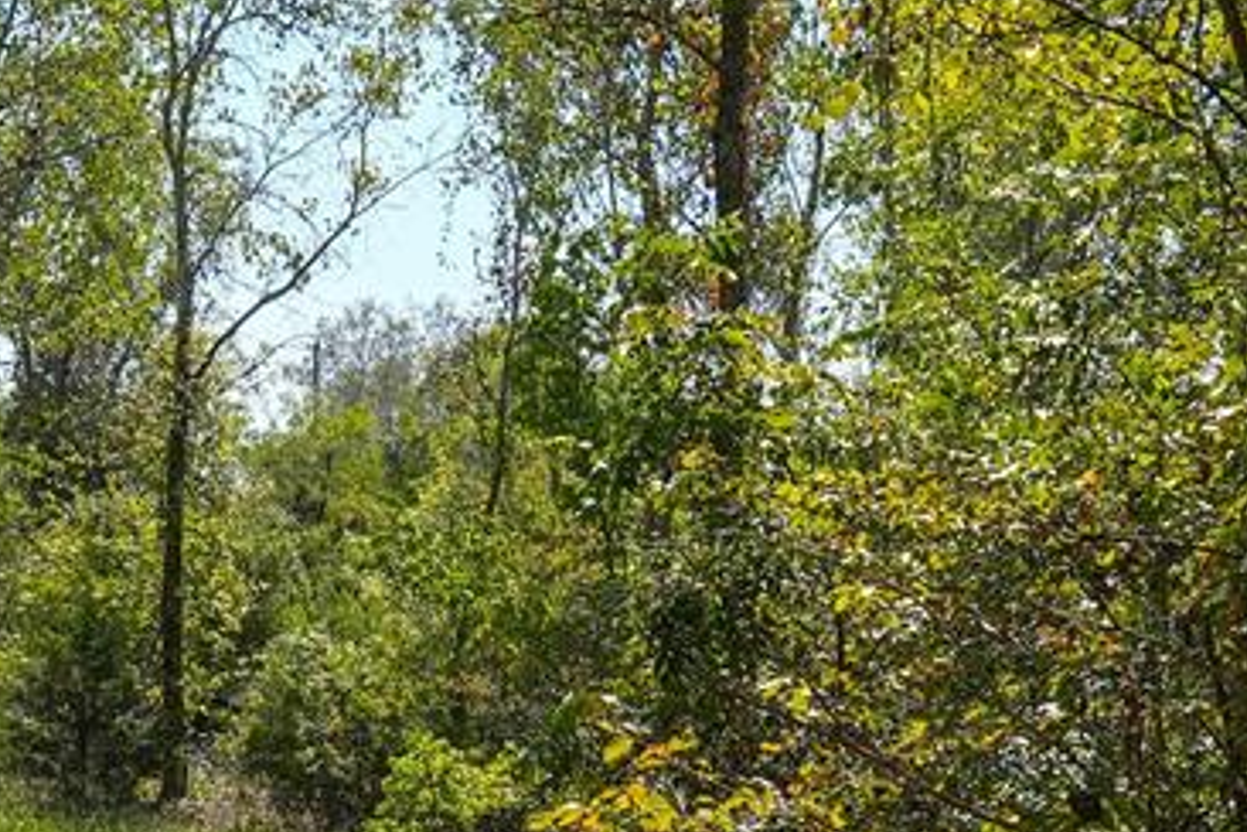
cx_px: 436
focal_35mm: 98
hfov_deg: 20.8
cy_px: 1144
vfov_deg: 13.4
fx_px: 3394
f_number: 10
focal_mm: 35
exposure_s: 1/640
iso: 500
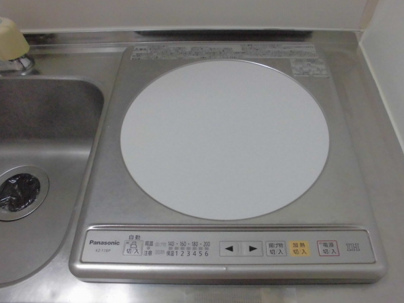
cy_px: 155
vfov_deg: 49.8
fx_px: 327
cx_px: 206
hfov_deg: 63.4
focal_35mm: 28
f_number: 3.5
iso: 400
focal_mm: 4.6
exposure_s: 1/60
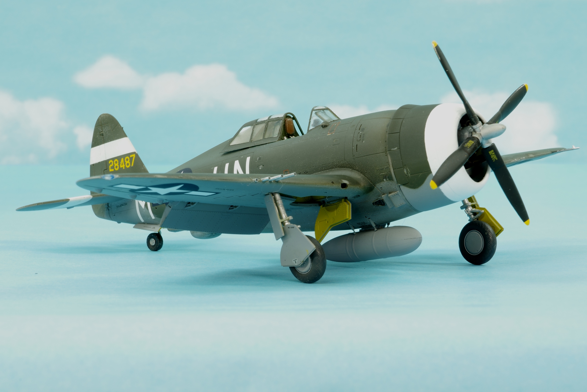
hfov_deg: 15.6
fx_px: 2136
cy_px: 196
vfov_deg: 10.5
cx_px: 294
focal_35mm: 131
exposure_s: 6
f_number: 22
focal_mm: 85
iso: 100
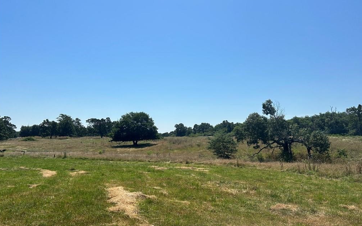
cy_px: 132
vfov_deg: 44.4
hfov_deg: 66.5
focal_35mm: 28
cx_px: 181
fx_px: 276
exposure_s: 1/7463
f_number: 1.5
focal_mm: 5.7
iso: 50
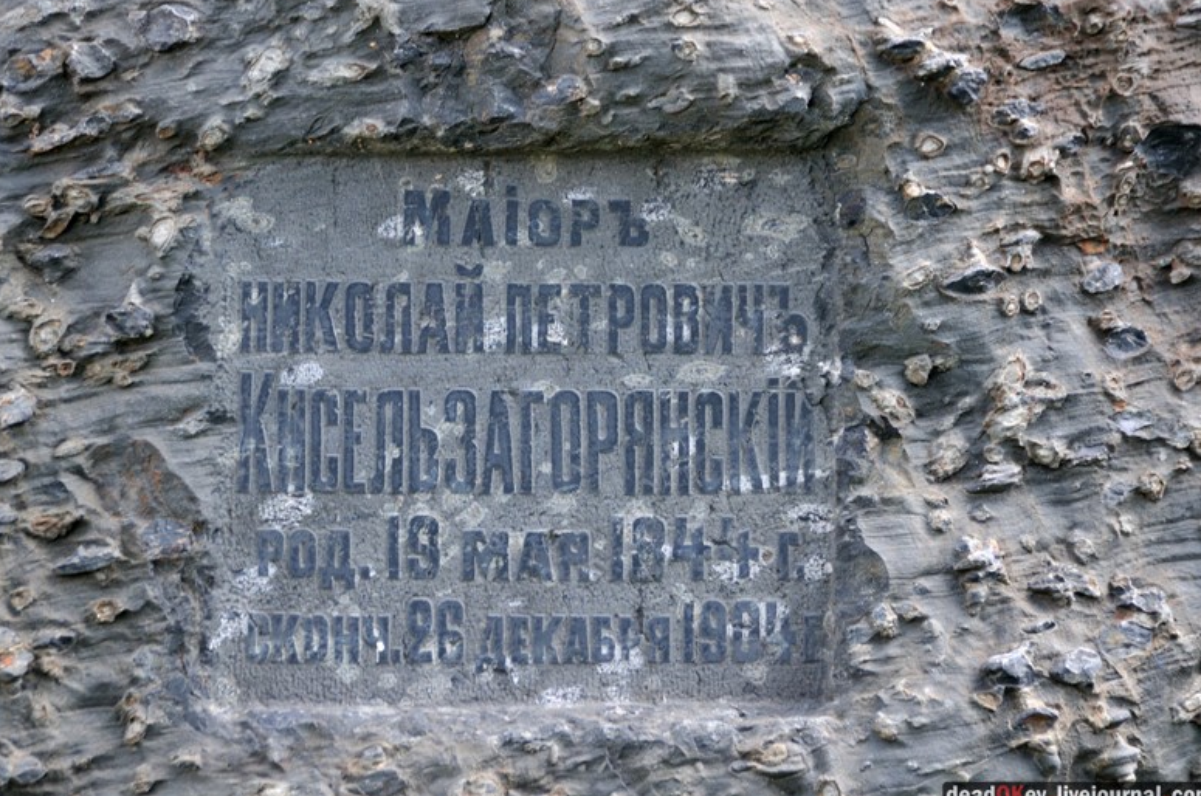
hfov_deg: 9.9
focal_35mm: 209
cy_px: 363
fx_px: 6961
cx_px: 535
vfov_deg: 6.5
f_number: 5.6
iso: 250
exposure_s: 1/100
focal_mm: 120
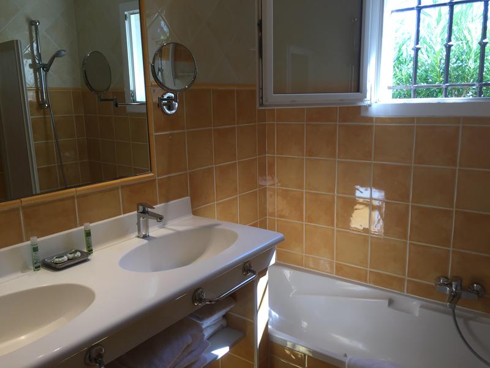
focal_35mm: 29
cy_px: 184
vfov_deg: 48.2
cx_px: 245
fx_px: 411
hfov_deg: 61.7
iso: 32
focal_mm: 4.15
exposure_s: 1/101
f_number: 2.2
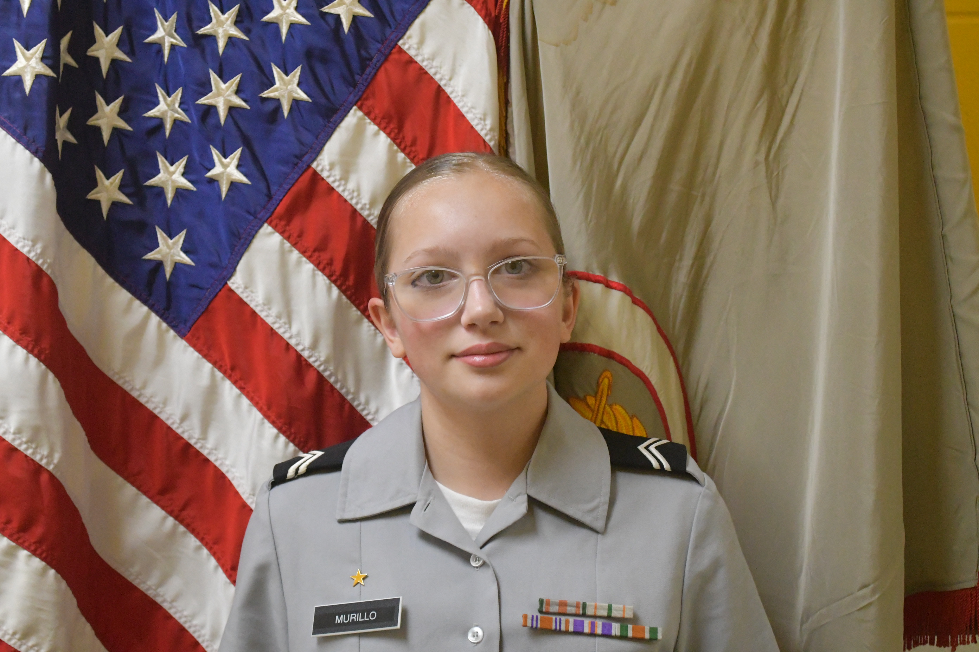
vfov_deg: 20.3
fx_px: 1822
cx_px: 490
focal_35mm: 67
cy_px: 326
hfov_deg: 30.1
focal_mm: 45
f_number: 6.3
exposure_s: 1/160
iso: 6400
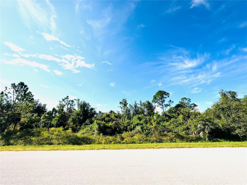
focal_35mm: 14
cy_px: 92
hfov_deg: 102.1
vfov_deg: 85.7
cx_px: 124
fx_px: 100
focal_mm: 2.22
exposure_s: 1/2618
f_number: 2.2
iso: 50
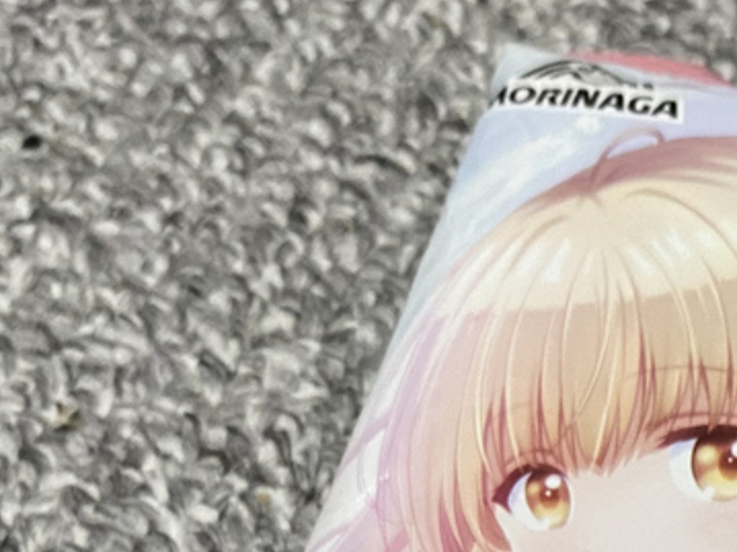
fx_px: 1852
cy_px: 811
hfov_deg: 21.4
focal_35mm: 87
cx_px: 797
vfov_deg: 15.7
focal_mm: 4.25
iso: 160
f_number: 1.8
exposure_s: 1/50
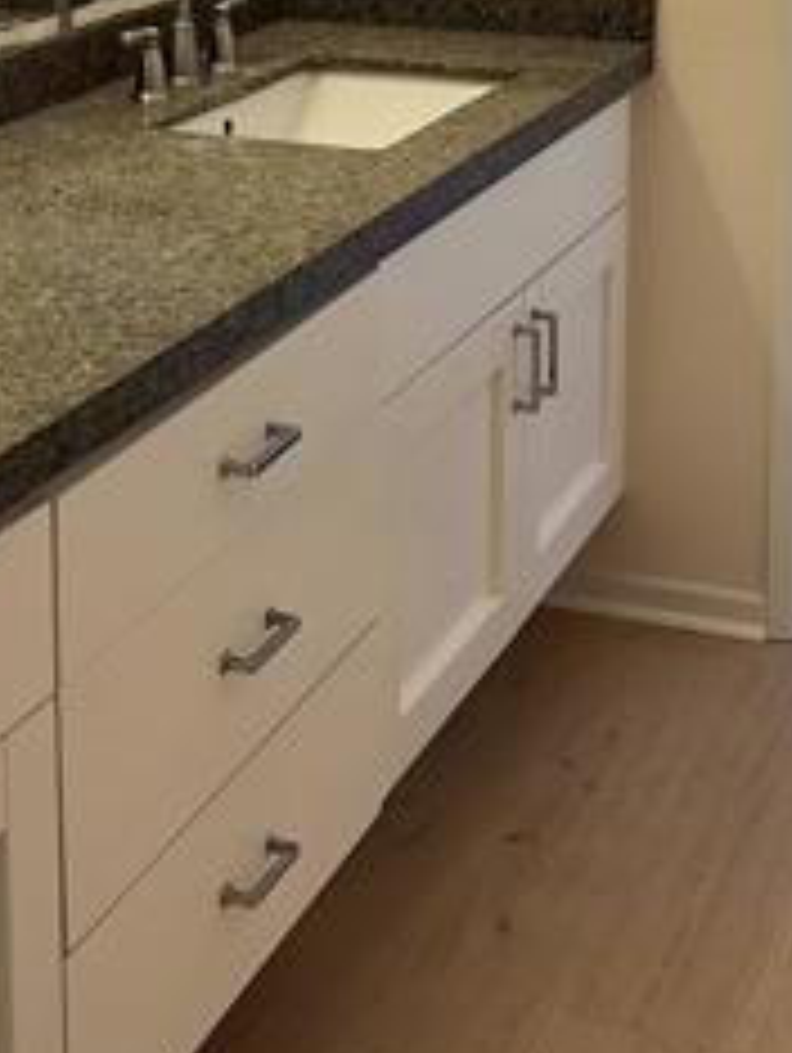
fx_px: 2162
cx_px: 230
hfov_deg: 20.6
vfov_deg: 26.1
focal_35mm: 71
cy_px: 32
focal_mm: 5.1
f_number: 1.6
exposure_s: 1/60
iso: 100
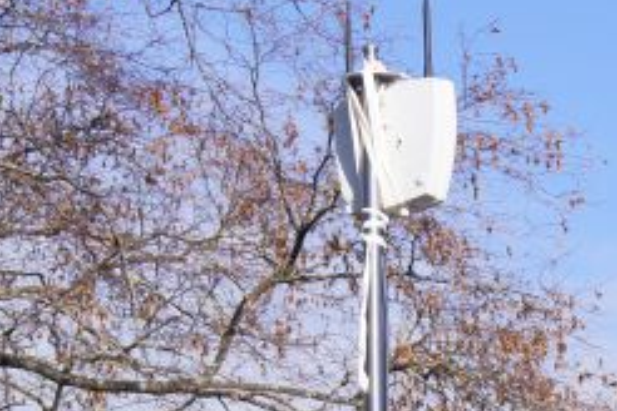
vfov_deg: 5.6
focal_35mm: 244
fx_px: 4182
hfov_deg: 8.4
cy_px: 439
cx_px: 346
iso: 100
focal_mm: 50
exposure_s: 1/160
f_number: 9
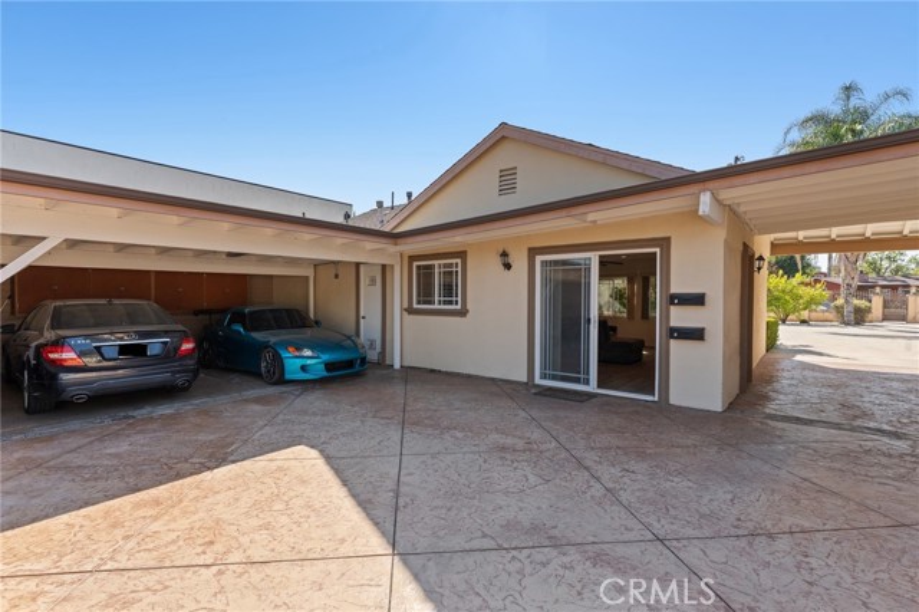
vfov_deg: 71.0
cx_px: 460
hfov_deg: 94.0
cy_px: 306
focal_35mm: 17
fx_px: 429
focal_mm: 16.8
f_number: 8
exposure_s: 1/320
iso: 200
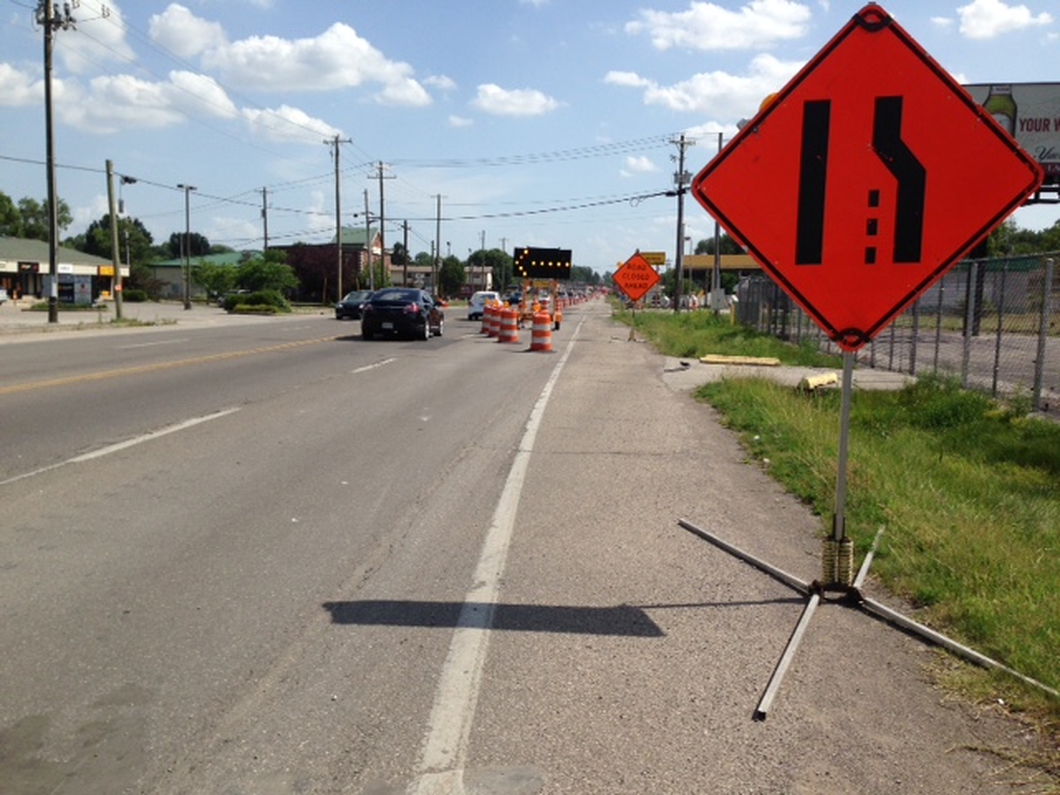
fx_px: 1011
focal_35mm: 33
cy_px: 398
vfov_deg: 42.9
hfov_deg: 55.4
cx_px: 530
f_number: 2.4
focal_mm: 4.12
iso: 50
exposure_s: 1/2169
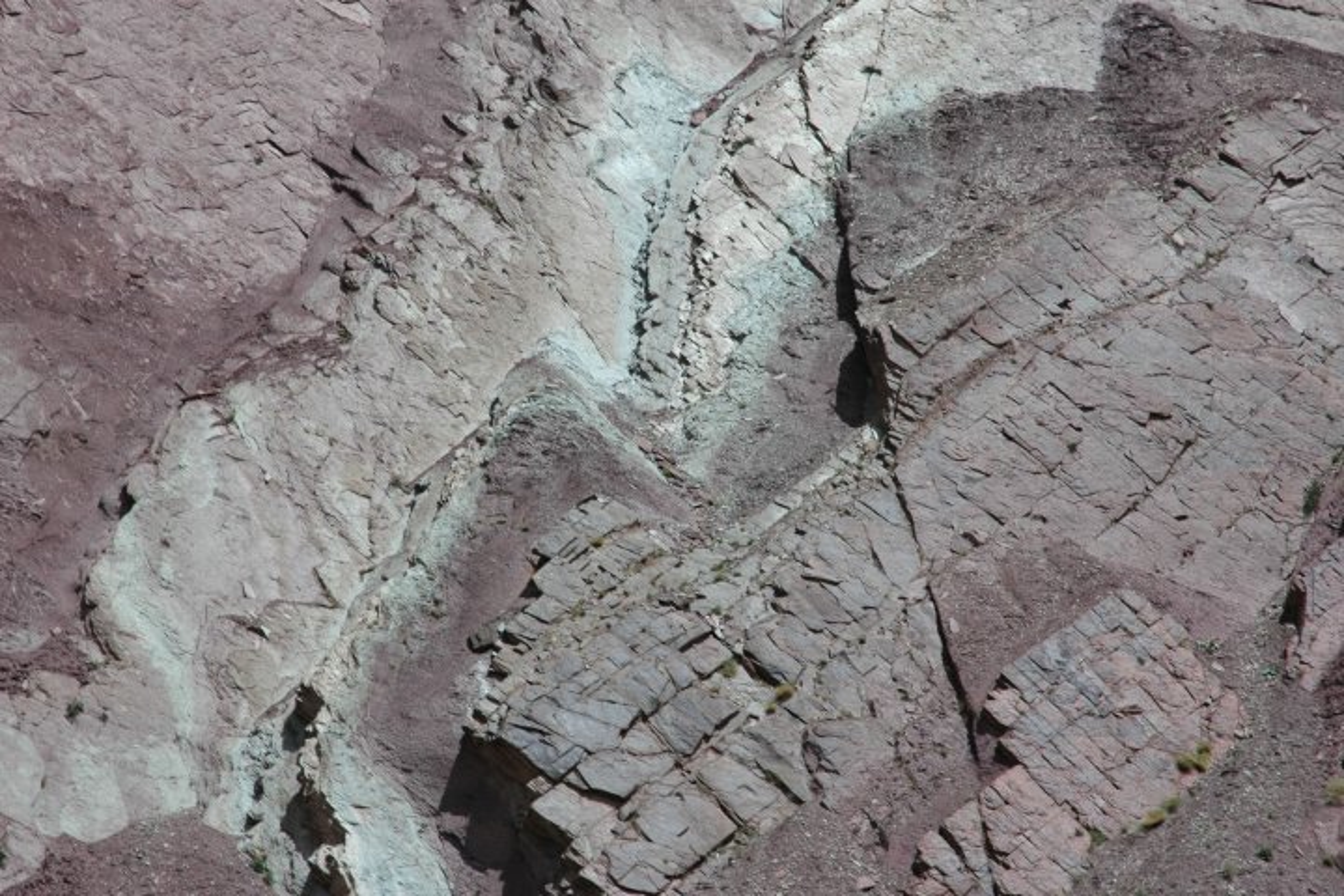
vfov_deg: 13.0
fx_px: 3920
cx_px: 672
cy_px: 448
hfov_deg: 19.5
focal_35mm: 105
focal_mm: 70
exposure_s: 1/400
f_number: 10
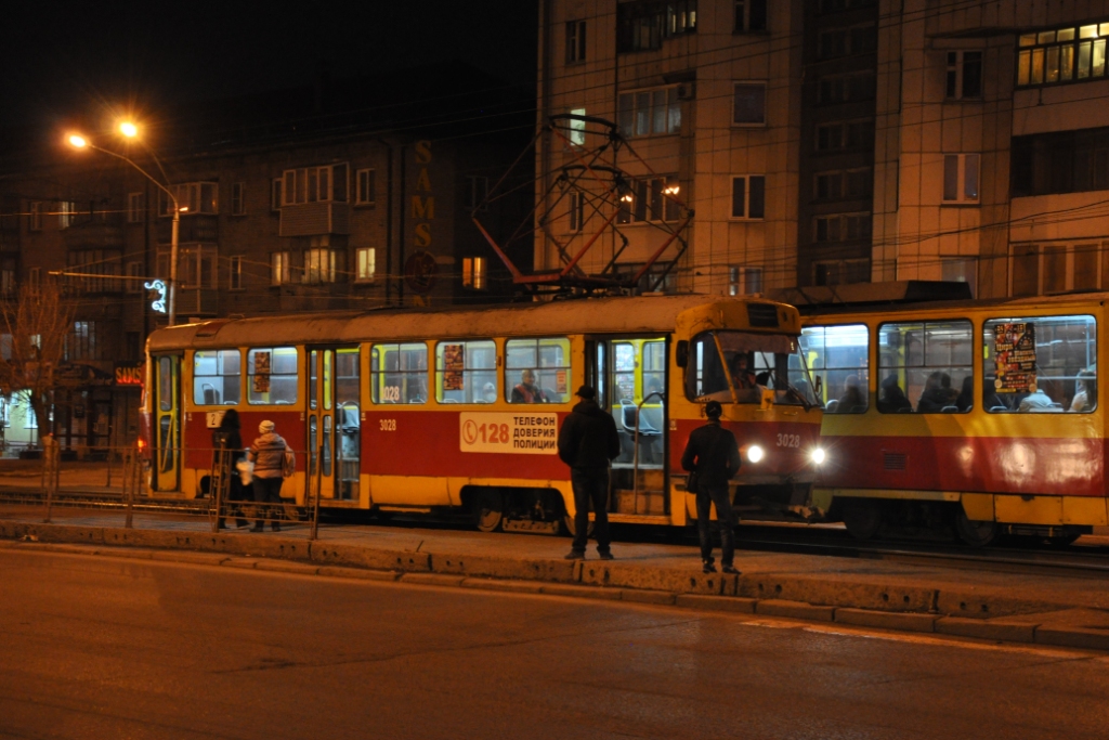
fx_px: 2311
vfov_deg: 18.2
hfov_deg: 27.0
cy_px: 370
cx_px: 554
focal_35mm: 75
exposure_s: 1/10
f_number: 5
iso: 1600
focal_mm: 50
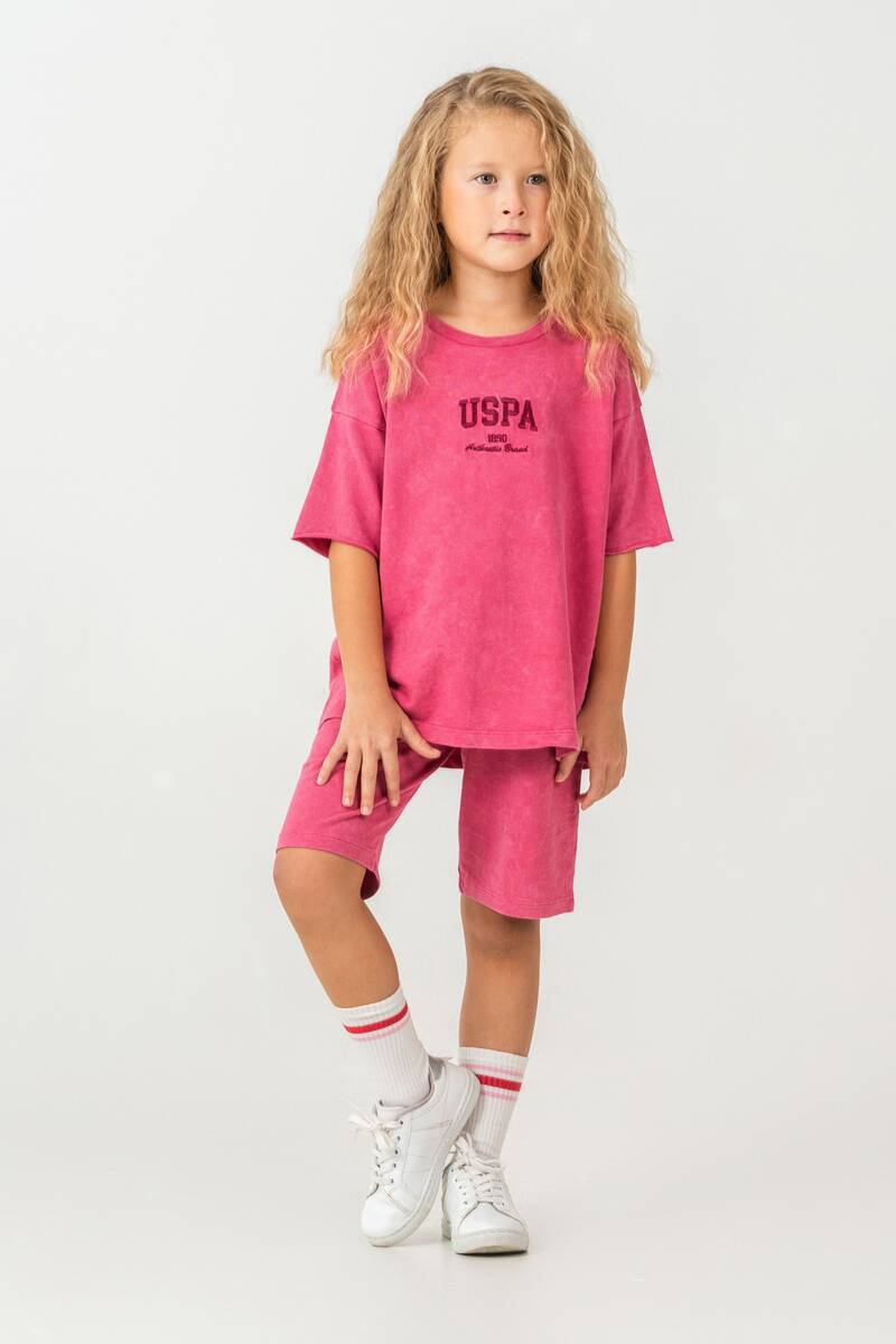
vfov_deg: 14.9
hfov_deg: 9.9
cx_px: 448
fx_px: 5152
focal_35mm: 138
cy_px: 672
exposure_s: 1/125
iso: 160
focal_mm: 138
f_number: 7.1
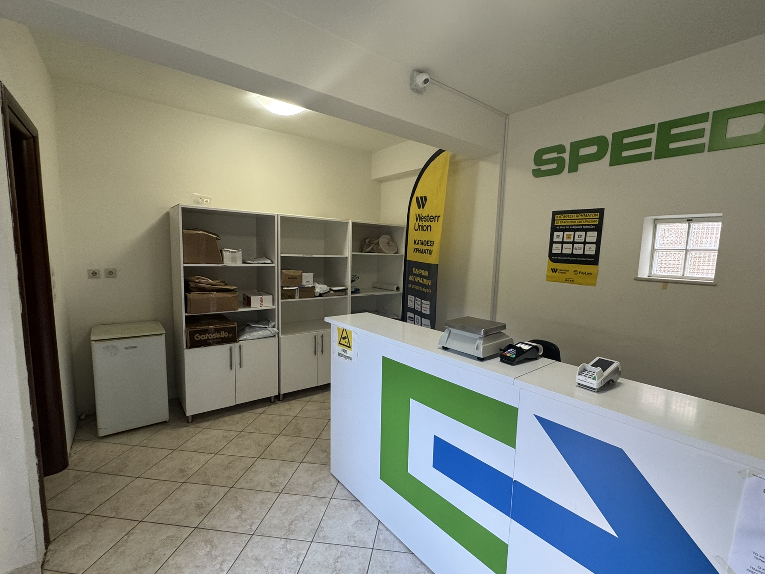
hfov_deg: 94.4
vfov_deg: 78.1
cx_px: 406
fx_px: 354
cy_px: 292
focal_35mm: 16
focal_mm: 2.22
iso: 200
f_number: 2.2
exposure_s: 1/50
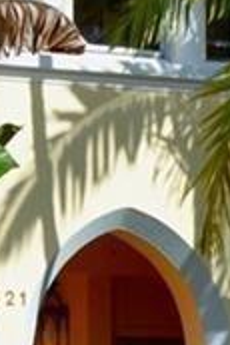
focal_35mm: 305
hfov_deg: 4.5
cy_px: -106
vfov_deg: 6.7
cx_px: -140
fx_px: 2929
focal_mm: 22
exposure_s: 1/250
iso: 100
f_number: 8
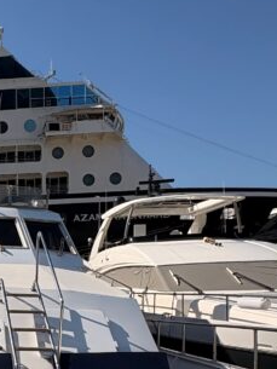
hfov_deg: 27.3
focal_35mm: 47
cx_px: -54
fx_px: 501
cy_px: 351
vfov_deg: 37.1
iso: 50
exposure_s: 1/3390
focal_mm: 2.22
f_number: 2.2
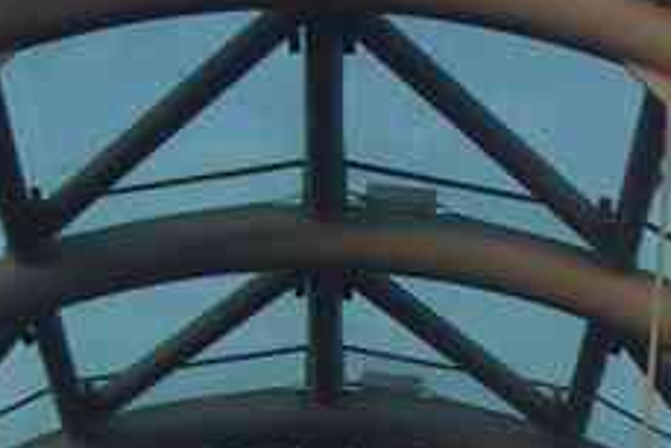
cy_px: 682
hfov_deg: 14.2
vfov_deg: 9.3
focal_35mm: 144
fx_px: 2686
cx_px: 447
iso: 100
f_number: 6.3
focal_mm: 21.9
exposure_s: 1/30
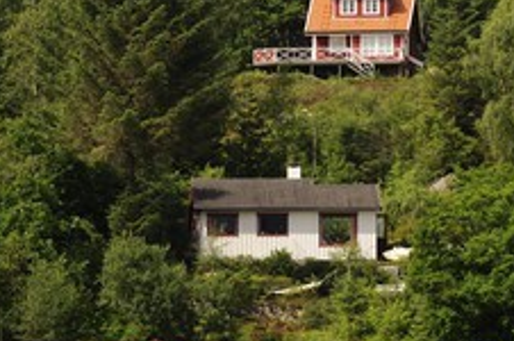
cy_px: 202
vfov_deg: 4.6
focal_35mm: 298
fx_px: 4249
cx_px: 321
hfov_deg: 6.9
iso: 400
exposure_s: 1/640
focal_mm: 160
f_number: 9
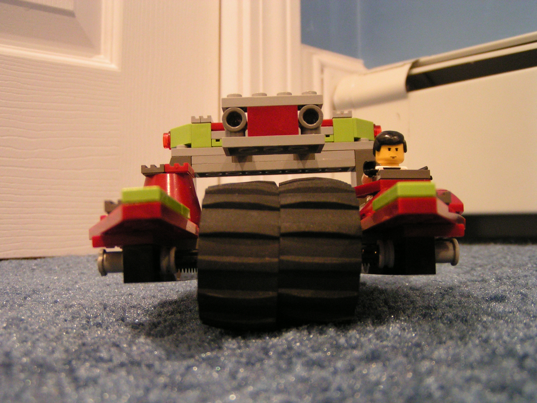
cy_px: 202
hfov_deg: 49.0
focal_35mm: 38
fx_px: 589
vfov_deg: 37.7
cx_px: 268
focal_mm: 5.8
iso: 200
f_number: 2.8
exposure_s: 1/3
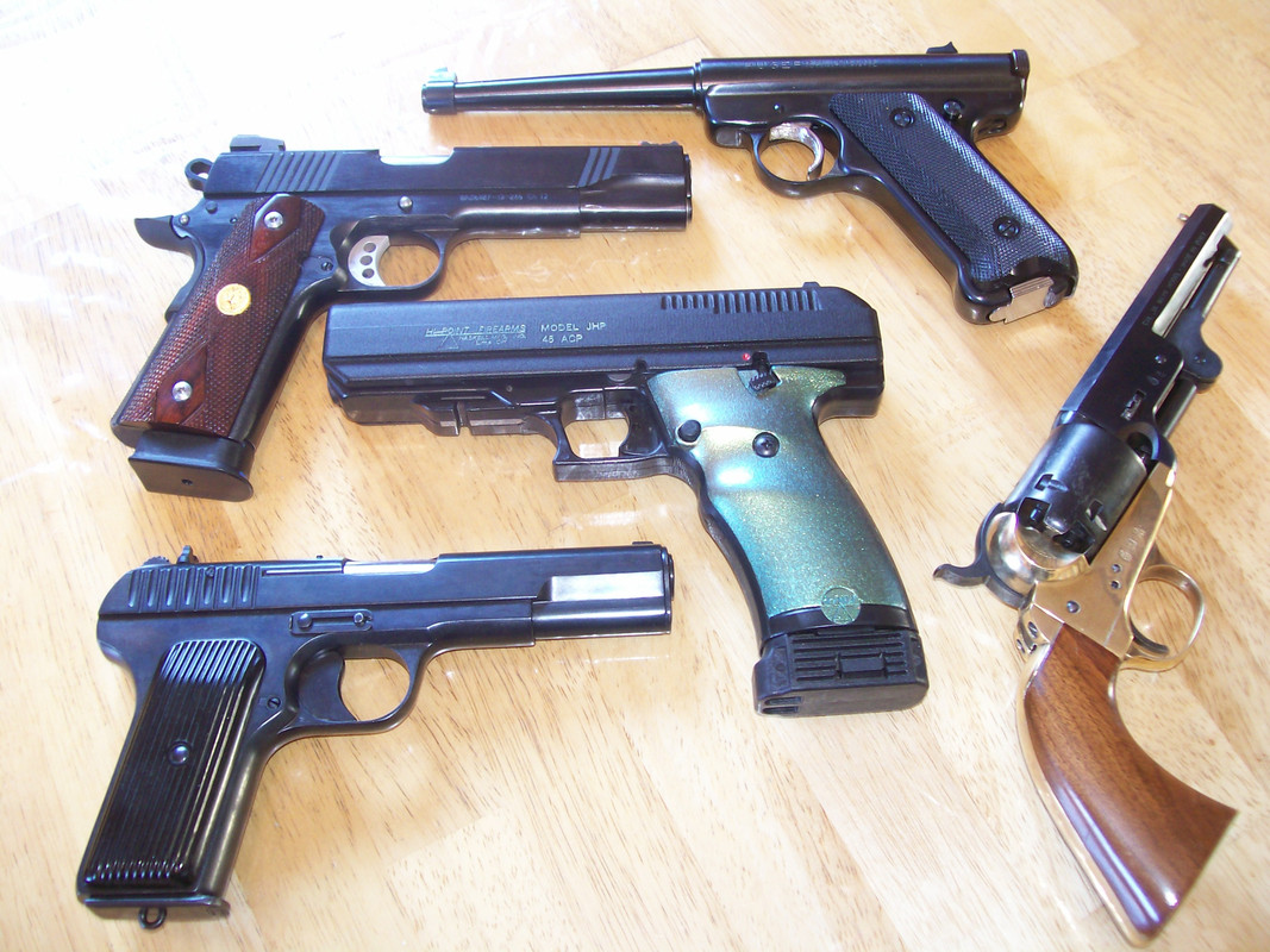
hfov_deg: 51.4
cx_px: 635
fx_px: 1321
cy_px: 476
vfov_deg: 39.6
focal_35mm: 36
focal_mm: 6
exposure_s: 1/4.58
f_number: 2.7
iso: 80
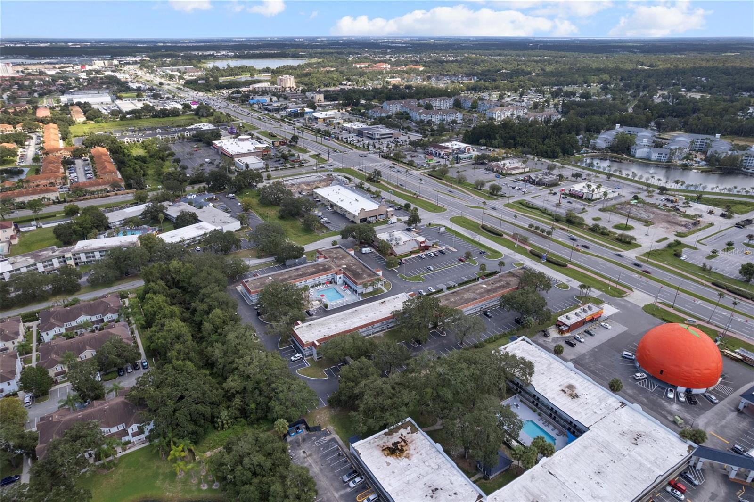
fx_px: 461
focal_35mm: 22
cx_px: 377
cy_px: 251
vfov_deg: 57.2
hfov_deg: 78.6
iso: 110
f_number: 2.8
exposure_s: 1/640
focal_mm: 8.38
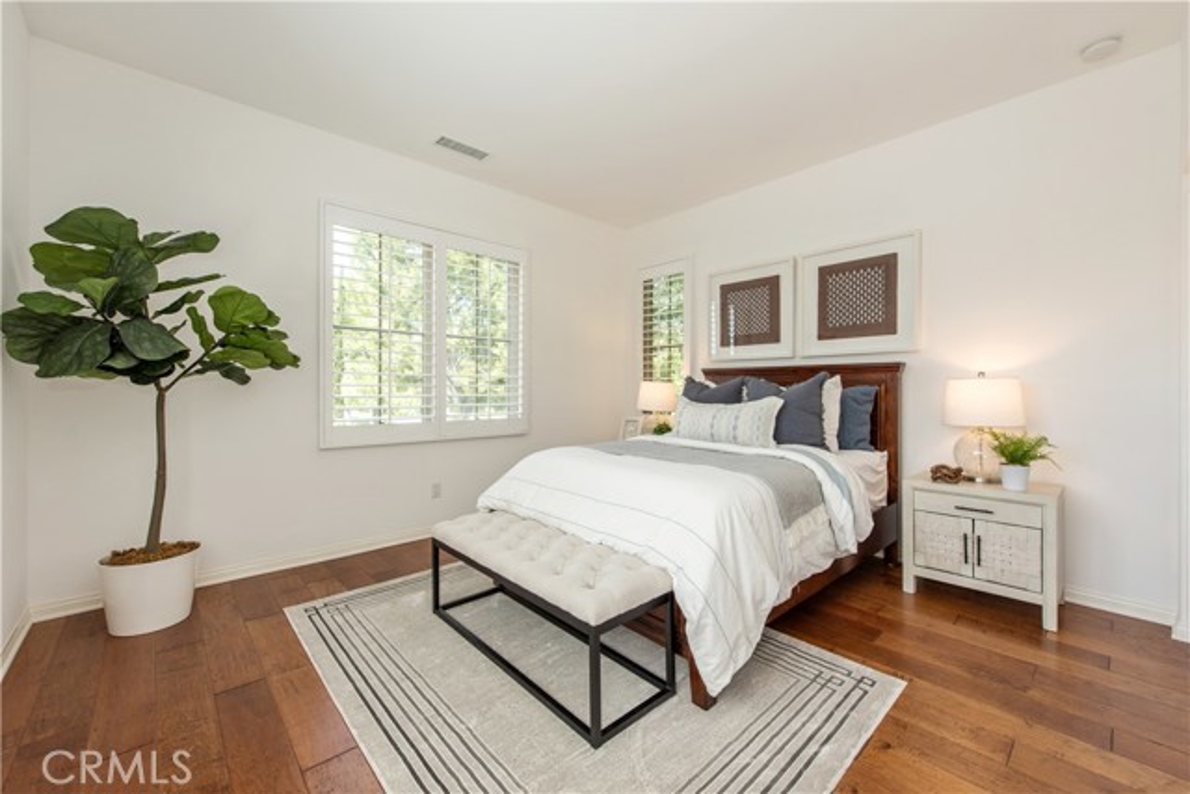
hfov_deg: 104.2
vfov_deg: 81.2
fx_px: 463
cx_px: 595
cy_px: 397
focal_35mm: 14
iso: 400
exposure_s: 1/125
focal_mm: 14
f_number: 5.6
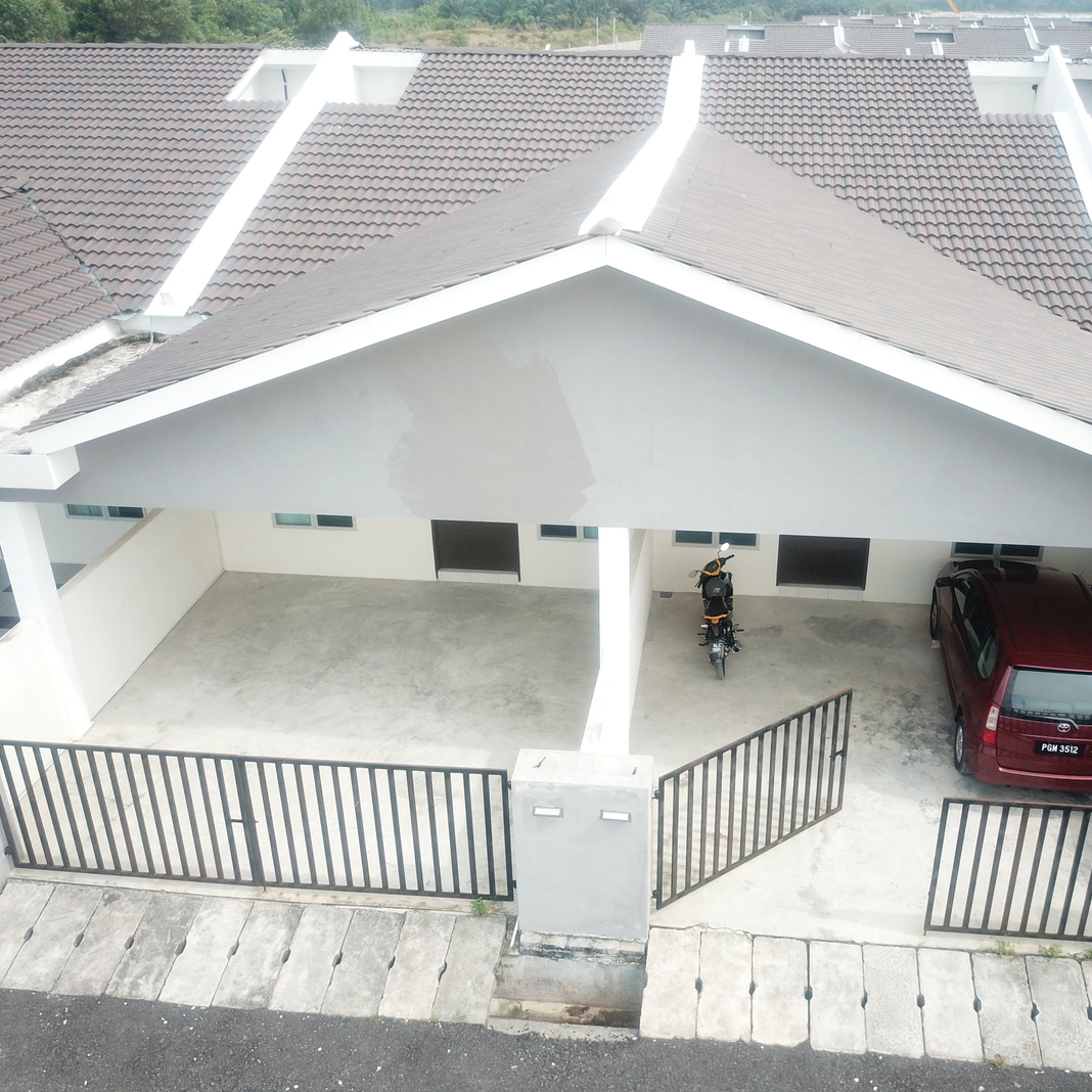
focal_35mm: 31
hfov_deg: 52.1
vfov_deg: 52.5
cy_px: 544
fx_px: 1106
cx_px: 671
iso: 144
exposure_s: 1/50
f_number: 2.2
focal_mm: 4.7
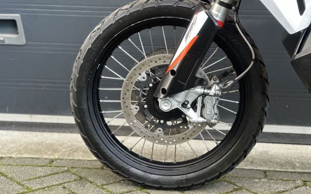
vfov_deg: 15.9
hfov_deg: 25.2
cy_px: 94
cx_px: 155
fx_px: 695
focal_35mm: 82
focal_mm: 9
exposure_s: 1/40
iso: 200
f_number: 2.8
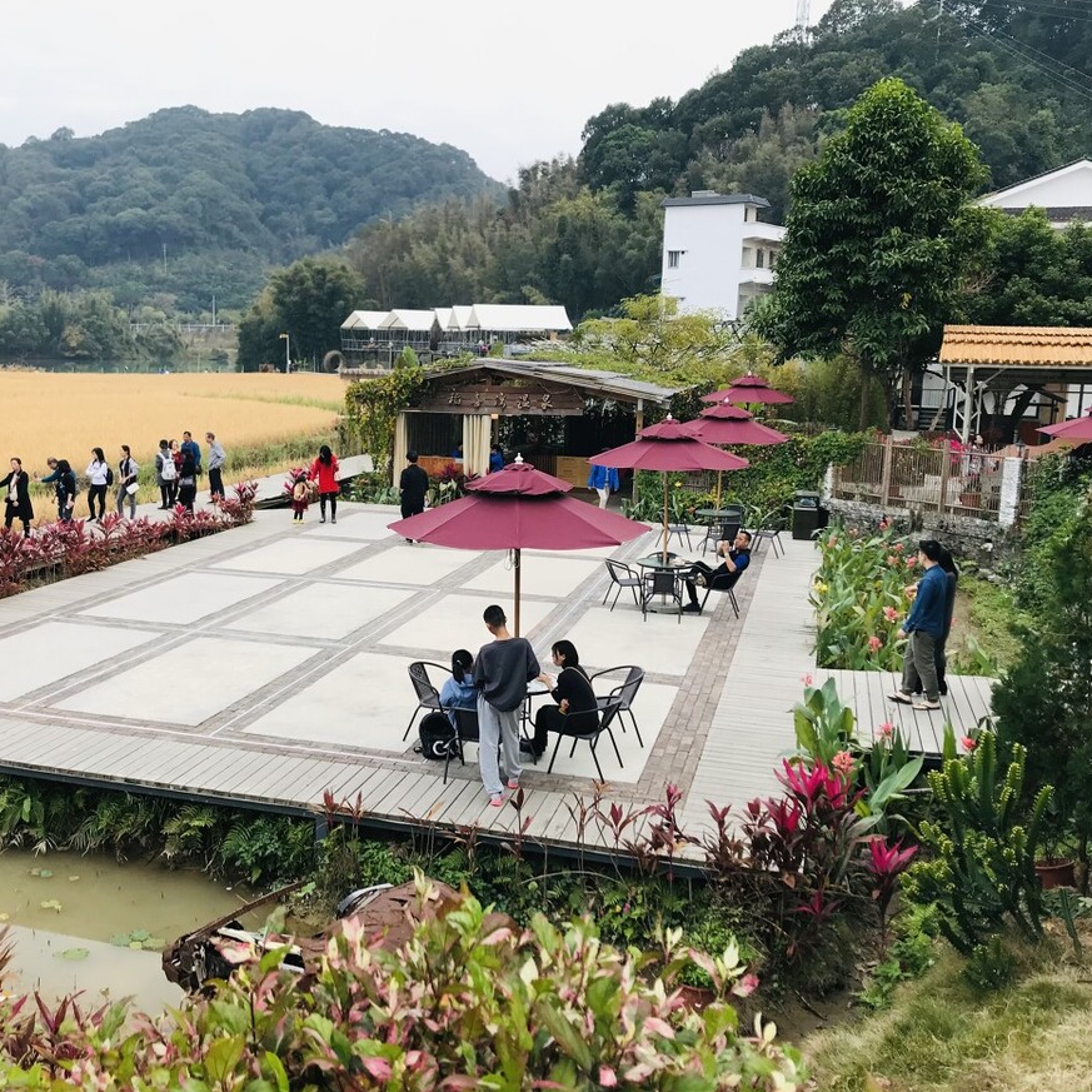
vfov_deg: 48.5
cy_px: 544
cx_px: 448
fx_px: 1213
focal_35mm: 34
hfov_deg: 48.2
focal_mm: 3.99
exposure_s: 1/117
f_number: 1.8
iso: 20
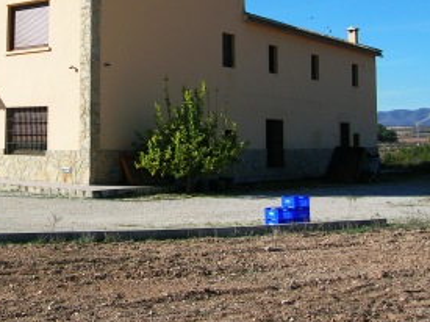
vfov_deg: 25.3
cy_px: 73
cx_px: 106
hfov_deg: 33.1
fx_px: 708
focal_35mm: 57
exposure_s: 1/508
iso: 50
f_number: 4.8
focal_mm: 5.4
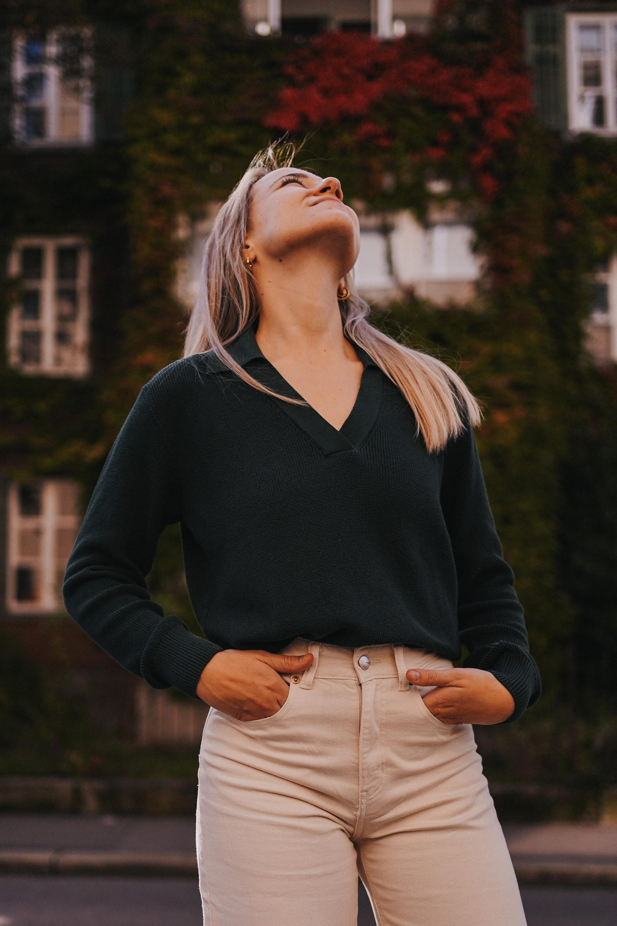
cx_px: 308
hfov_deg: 37.9
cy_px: 463
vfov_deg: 54.4
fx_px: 900
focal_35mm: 35
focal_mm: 35
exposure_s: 1/8000
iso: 250
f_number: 1.8
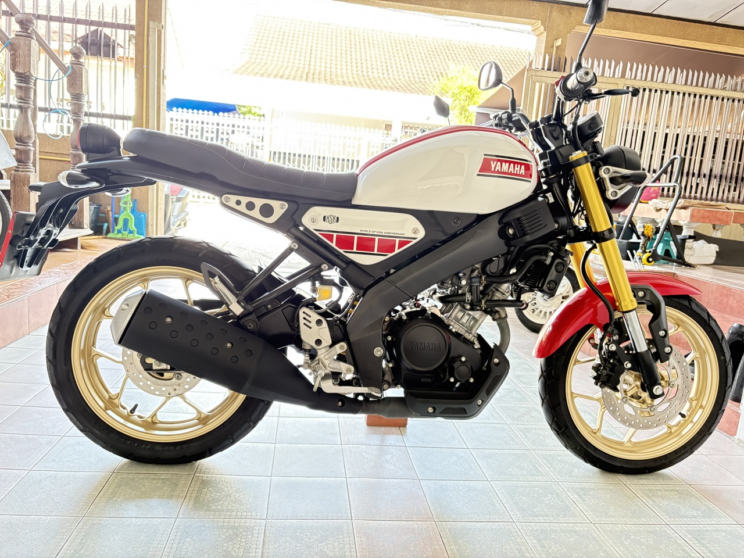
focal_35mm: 26
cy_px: 279
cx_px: 372
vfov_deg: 53.1
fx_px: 559
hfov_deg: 67.3
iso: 400
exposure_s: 1/60
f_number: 1.6
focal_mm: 5.96
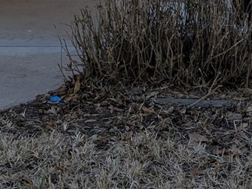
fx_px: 866
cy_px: -208
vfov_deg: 11.1
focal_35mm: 119
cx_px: 286
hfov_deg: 16.0
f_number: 1.68
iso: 21
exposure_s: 1/529
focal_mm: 6.9
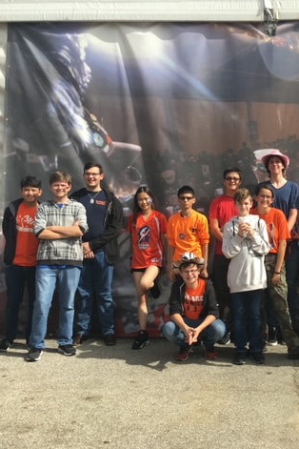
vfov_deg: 47.4
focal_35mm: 41
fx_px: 511
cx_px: 276
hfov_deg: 31.0
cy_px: 225
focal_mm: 4.15
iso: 25
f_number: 2.2
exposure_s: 1/1374
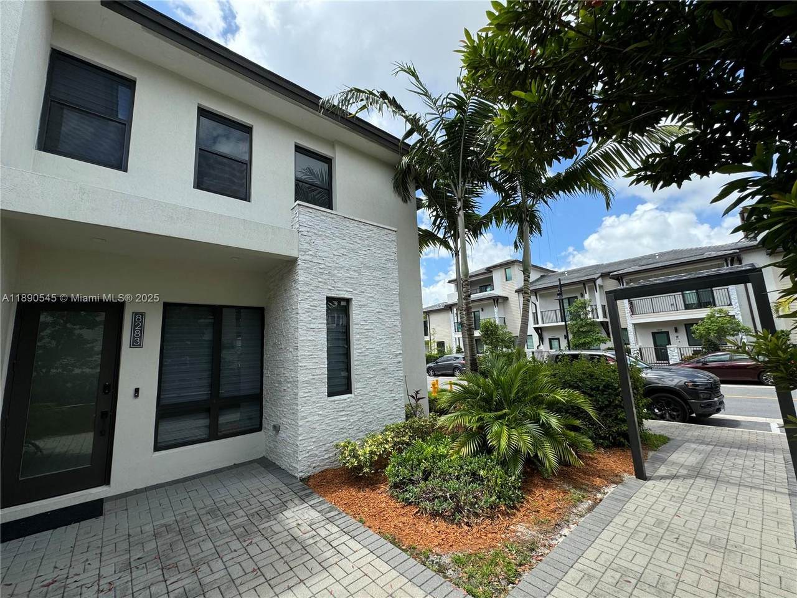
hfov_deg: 102.1
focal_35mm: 14
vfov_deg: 85.7
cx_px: 398
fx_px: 322
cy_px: 299
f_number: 2.2
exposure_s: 1/1078
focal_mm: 2.22
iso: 50
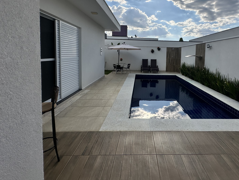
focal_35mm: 20
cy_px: 64
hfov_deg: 80.6
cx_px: 145
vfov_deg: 64.6
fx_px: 138
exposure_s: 1/5051
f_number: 2.2
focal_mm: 2.22
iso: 50
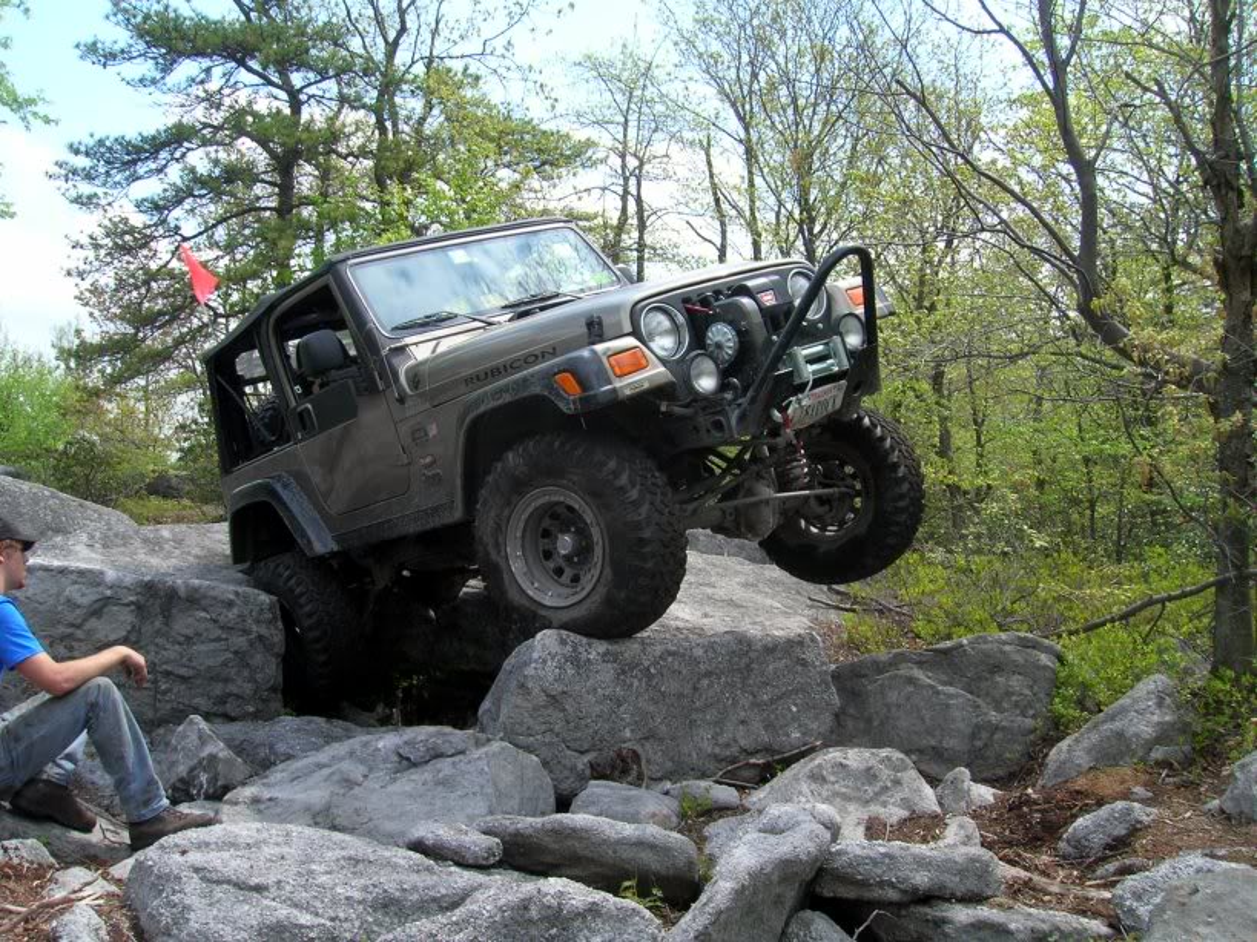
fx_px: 1234
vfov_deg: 41.8
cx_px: 628
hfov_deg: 54.0
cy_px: 471
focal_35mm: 34
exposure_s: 1/187
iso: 50
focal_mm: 5.7
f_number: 4.9
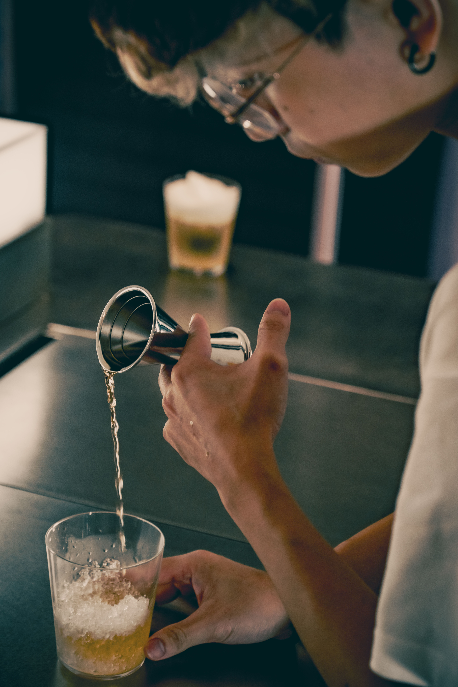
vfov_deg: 22.4
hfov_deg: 15.0
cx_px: 226
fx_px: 1736
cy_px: 343
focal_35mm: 91
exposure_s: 1/125
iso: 250
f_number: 3.6
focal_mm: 55
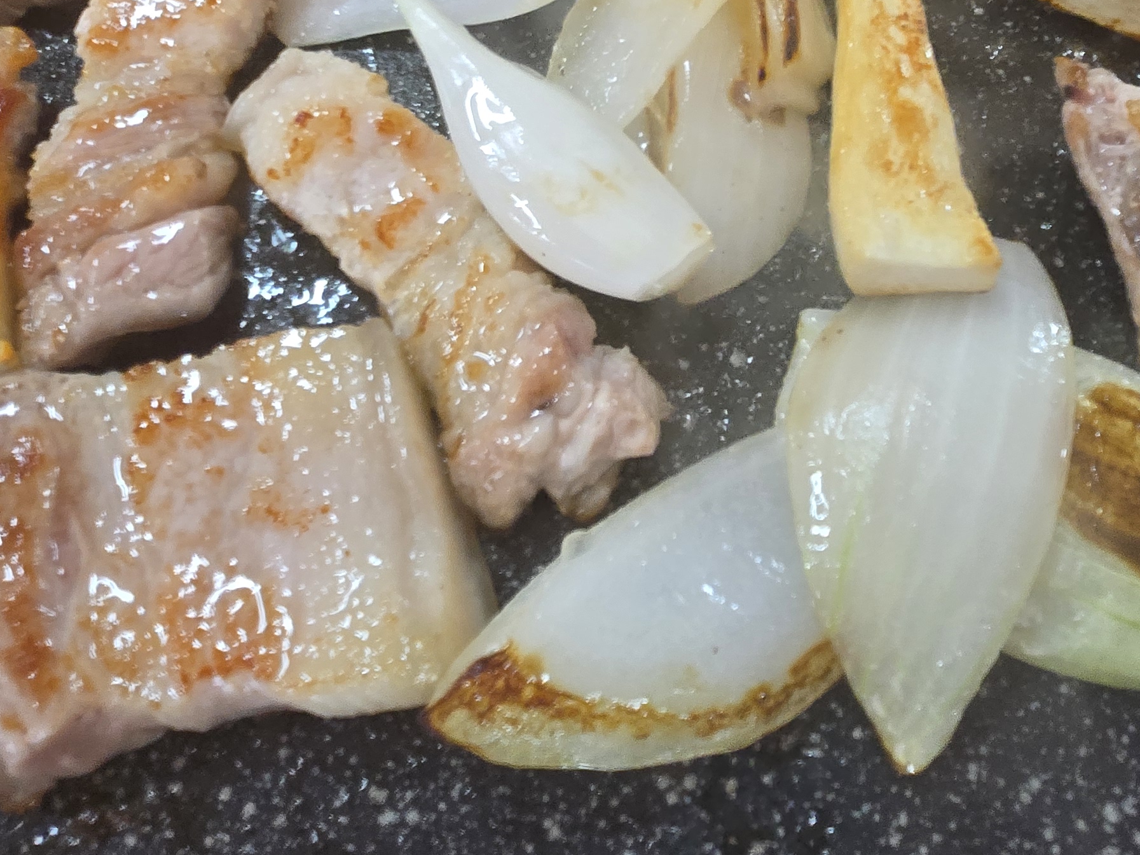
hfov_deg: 61.1
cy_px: 146
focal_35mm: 29
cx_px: 692
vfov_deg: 45.3
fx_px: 955
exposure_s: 1/60
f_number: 2.2
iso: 125
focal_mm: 1.7
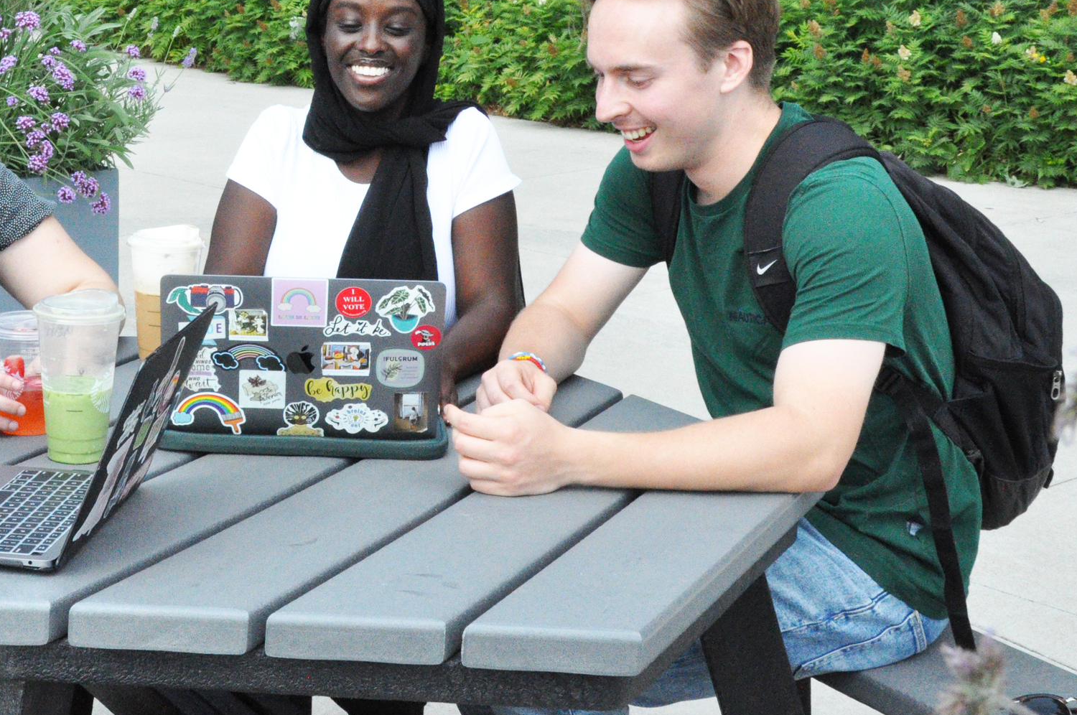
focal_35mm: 70
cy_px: 160
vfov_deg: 19.2
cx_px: 203
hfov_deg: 28.2
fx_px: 2091
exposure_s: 1/320
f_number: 18
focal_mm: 28
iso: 3200
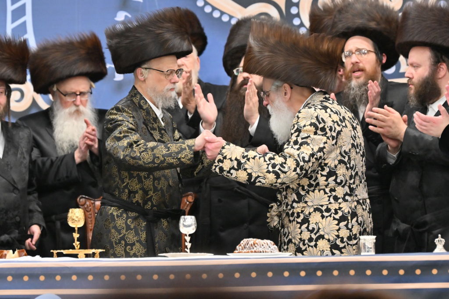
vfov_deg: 5.1
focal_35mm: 270
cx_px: 224
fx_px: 3366
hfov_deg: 7.6
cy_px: 150
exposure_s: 1/320
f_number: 4
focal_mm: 180
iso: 1250
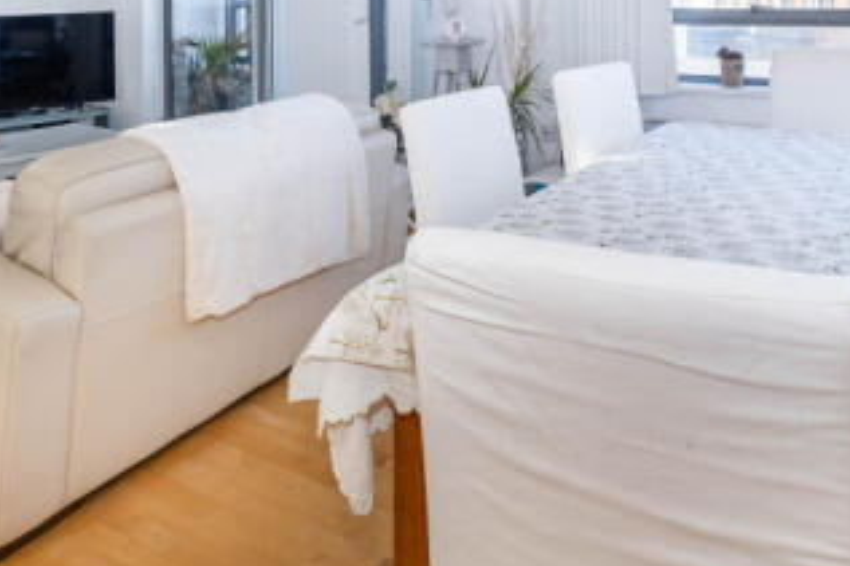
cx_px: 428
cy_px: 28
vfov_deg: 38.5
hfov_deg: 60.3
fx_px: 732
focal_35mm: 31
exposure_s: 1/80
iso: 320
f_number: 6.4
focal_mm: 10
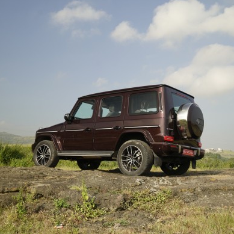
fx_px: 321
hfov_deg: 40.0
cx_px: 111
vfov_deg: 40.0
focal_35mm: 42
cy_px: 113
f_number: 5.6
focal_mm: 30
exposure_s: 1/60
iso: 160
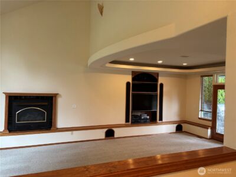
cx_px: 118
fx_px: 177
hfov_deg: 67.3
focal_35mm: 26
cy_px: 88
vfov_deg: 53.1
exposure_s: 1/60
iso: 250
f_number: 1.6
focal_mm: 5.96
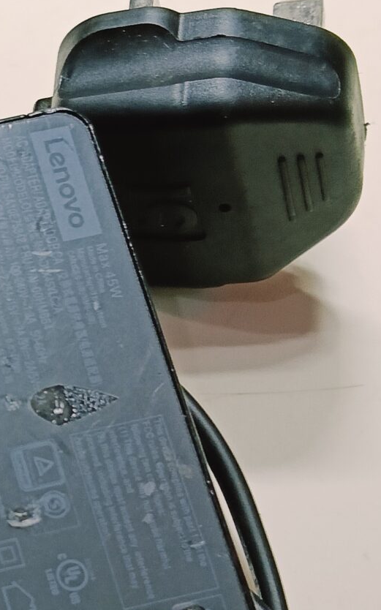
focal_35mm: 88
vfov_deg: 23.4
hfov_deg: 13.7
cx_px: -227
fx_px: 1462
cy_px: 417
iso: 125
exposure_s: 1/30
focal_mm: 3.98
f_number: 1.8
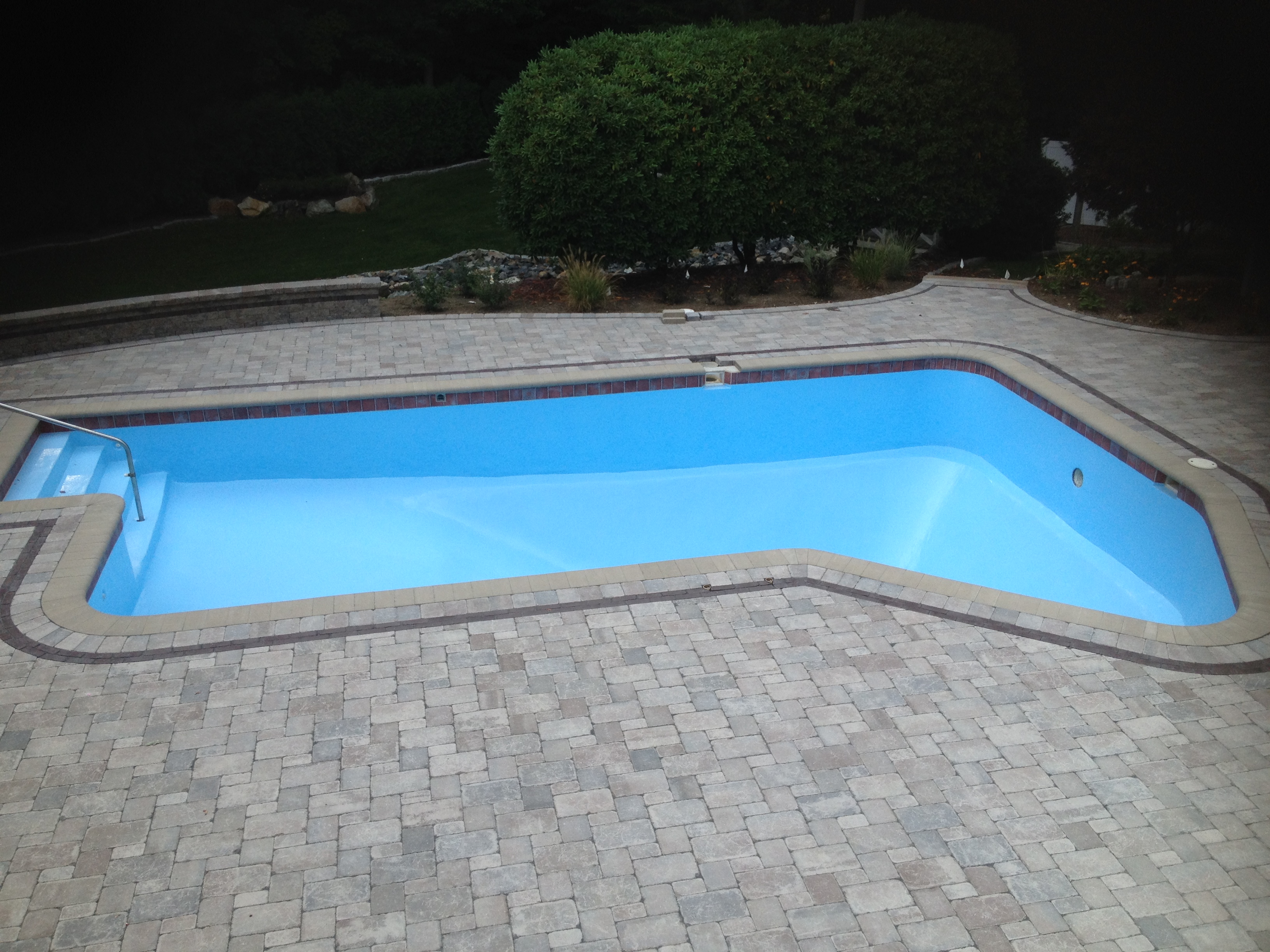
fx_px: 1284
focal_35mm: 35
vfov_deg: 40.7
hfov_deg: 52.6
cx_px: 635
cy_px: 476
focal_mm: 4.28
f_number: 2.4
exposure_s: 1/339
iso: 50
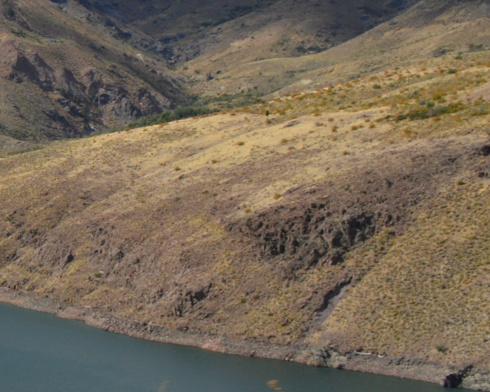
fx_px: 1784
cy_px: -150
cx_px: -395
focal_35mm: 123
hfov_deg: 13.9
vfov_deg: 12.1
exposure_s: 1/320
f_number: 9
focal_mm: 20
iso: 100
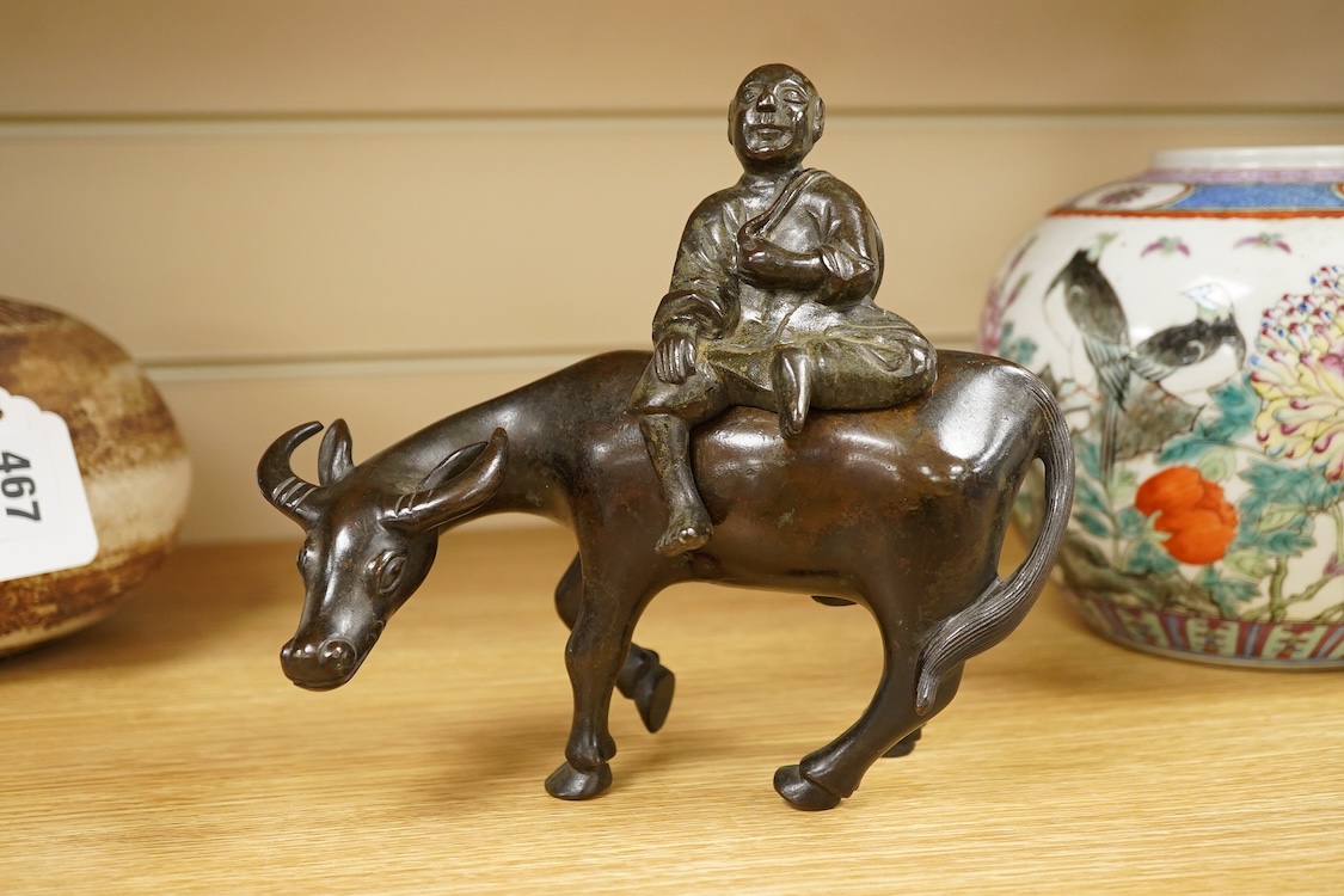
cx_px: 672
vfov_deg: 29.9
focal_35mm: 45
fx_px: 1680
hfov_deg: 43.6
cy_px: 448
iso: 2000
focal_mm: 30
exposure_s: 1/125
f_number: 4.5
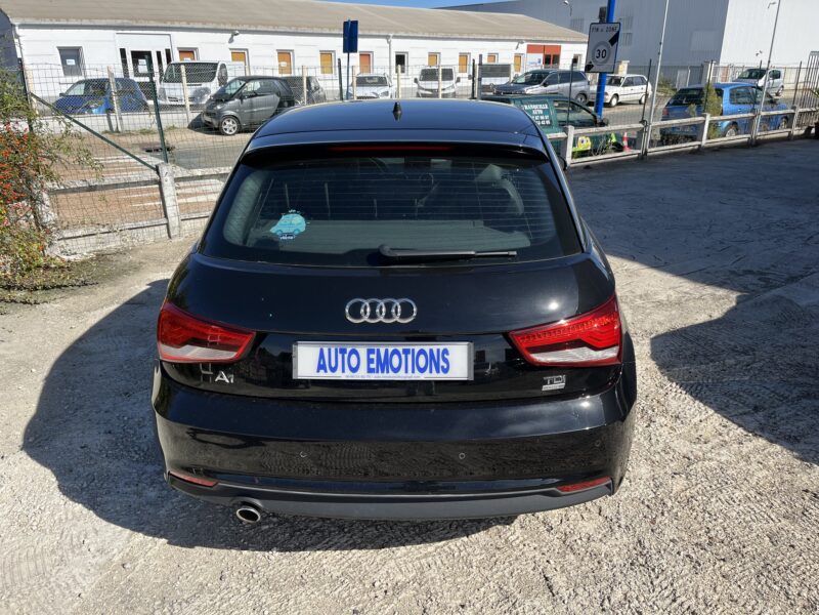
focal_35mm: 26
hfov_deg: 67.3
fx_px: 615
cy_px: 308
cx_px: 410
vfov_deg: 53.1
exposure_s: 1/2755
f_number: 1.6
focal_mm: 5.1
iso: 50
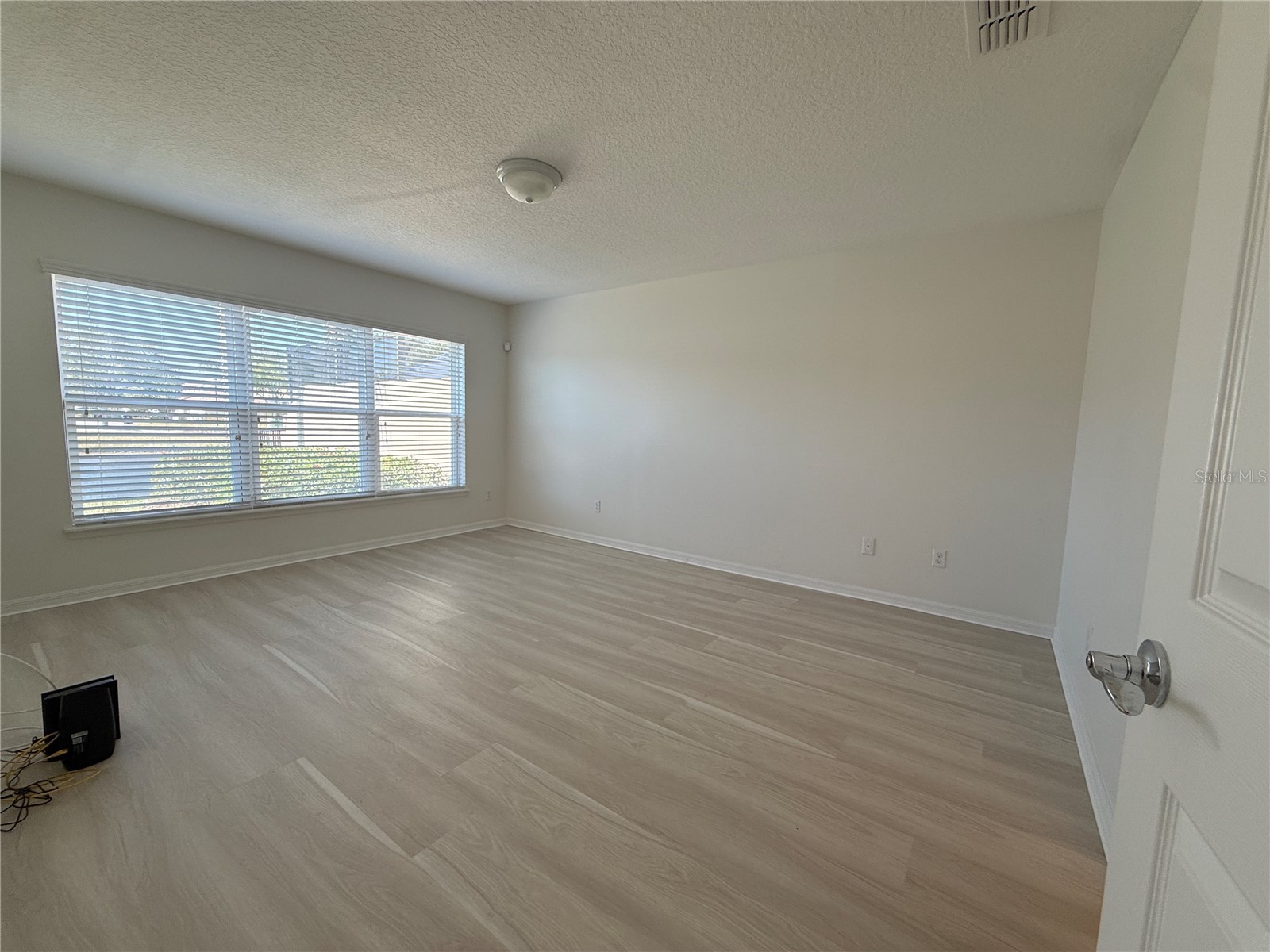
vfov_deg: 85.7
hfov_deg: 102.1
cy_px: 476
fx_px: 514
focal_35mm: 14
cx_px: 635
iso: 64
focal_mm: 2.22
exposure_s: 1/120
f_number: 2.2
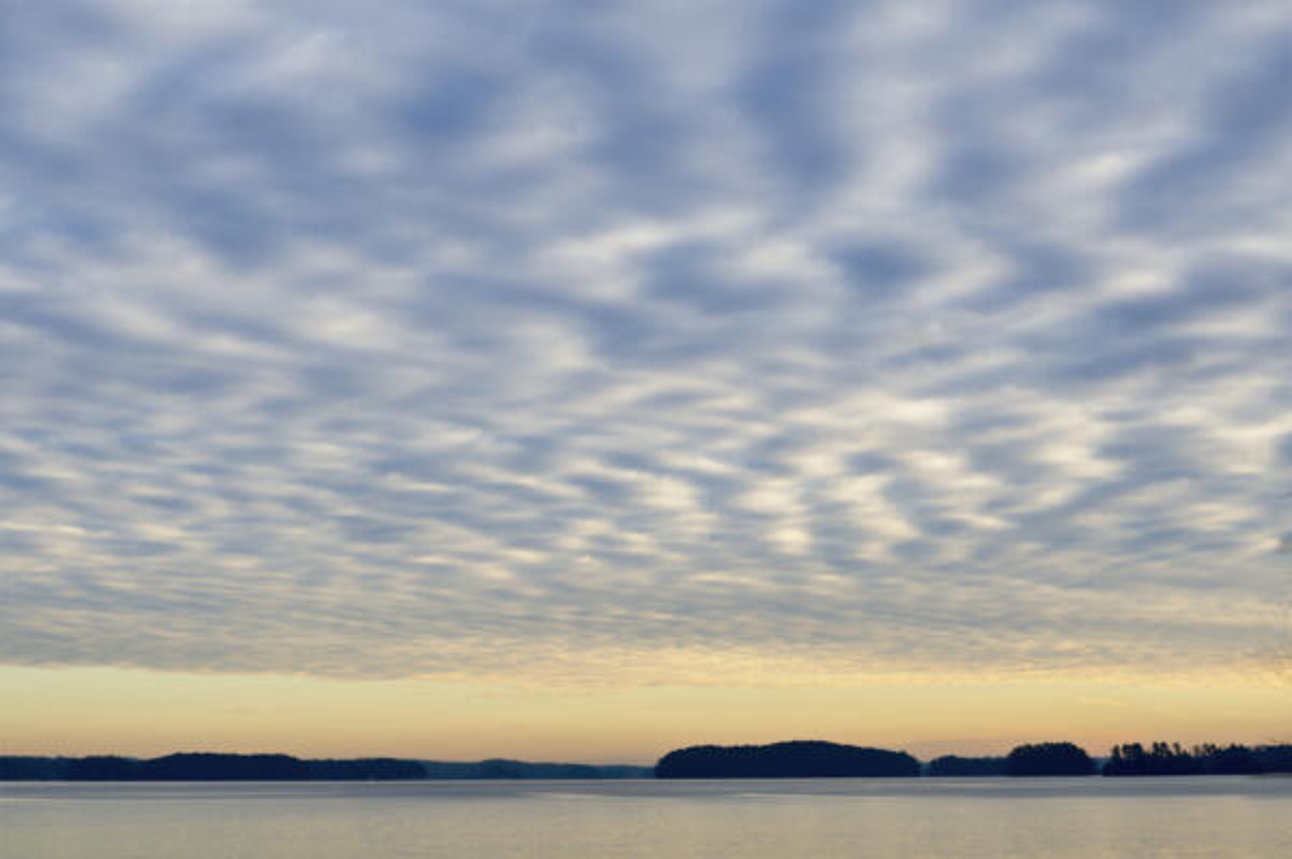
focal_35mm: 72
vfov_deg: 18.9
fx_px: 2582
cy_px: 430
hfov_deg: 28.1
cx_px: 646
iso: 100
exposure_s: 1/125
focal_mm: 48
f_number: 8
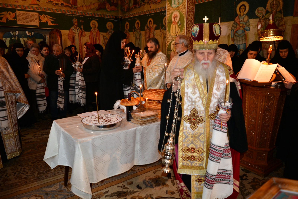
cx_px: 149
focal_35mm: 27
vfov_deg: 47.9
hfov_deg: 67.4
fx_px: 224
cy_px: 100
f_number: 3.5
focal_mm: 18
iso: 1000
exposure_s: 1/60
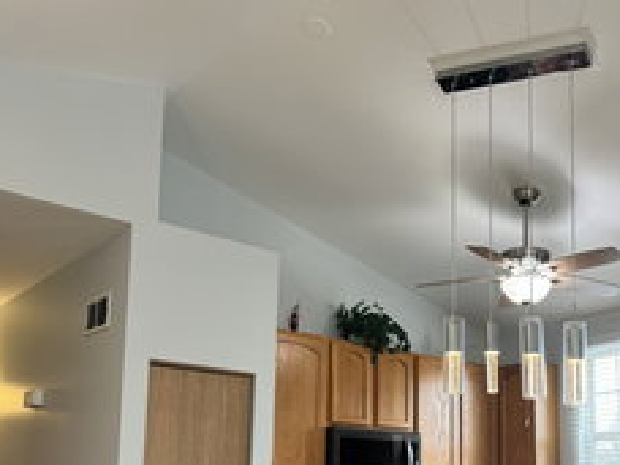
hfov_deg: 40.9
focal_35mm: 45
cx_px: 464
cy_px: 392
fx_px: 806
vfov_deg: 31.1
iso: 125
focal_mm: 6.86
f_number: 1.78
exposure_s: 1/60
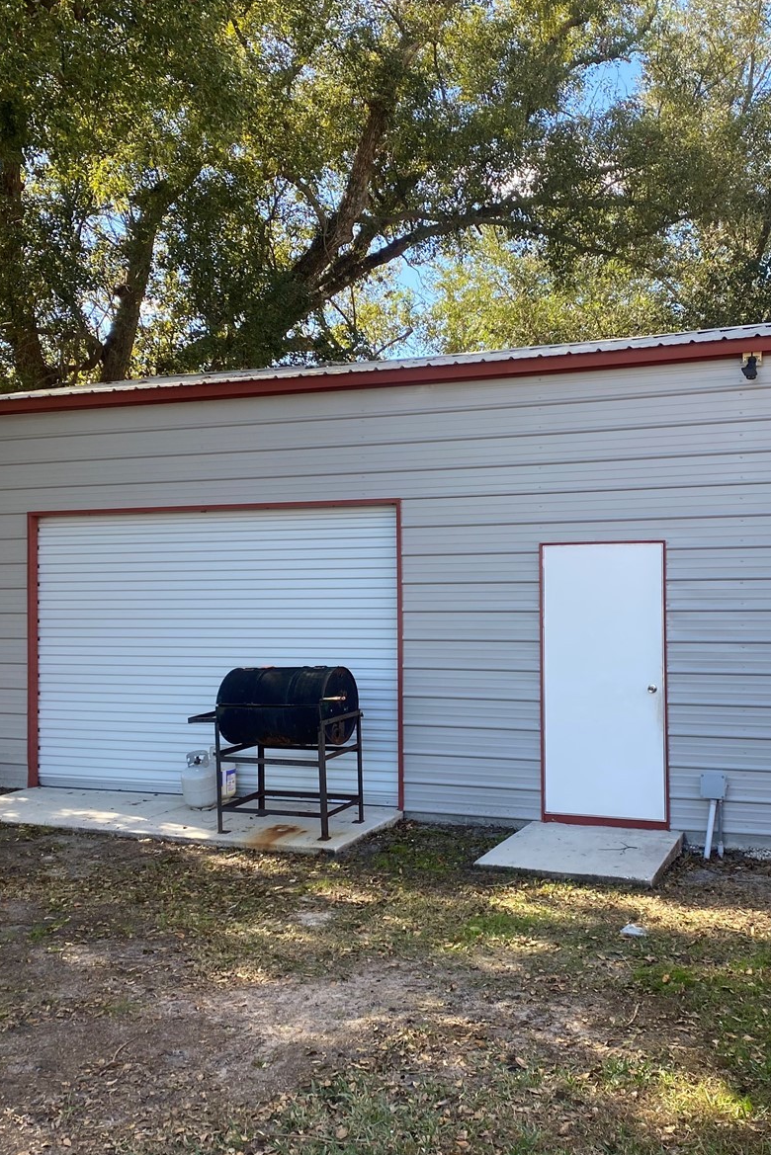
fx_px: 1188
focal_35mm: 37
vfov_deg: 51.9
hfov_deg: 35.7
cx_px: 485
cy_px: 584
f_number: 1.8
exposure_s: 1/391
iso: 32
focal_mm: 4.25
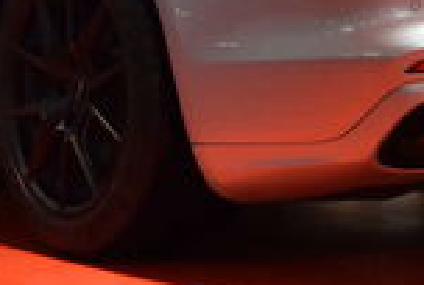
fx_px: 3122
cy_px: -59
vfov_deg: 5.2
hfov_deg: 7.8
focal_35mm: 265
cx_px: 204
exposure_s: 1/60
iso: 800
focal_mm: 35
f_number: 3.2
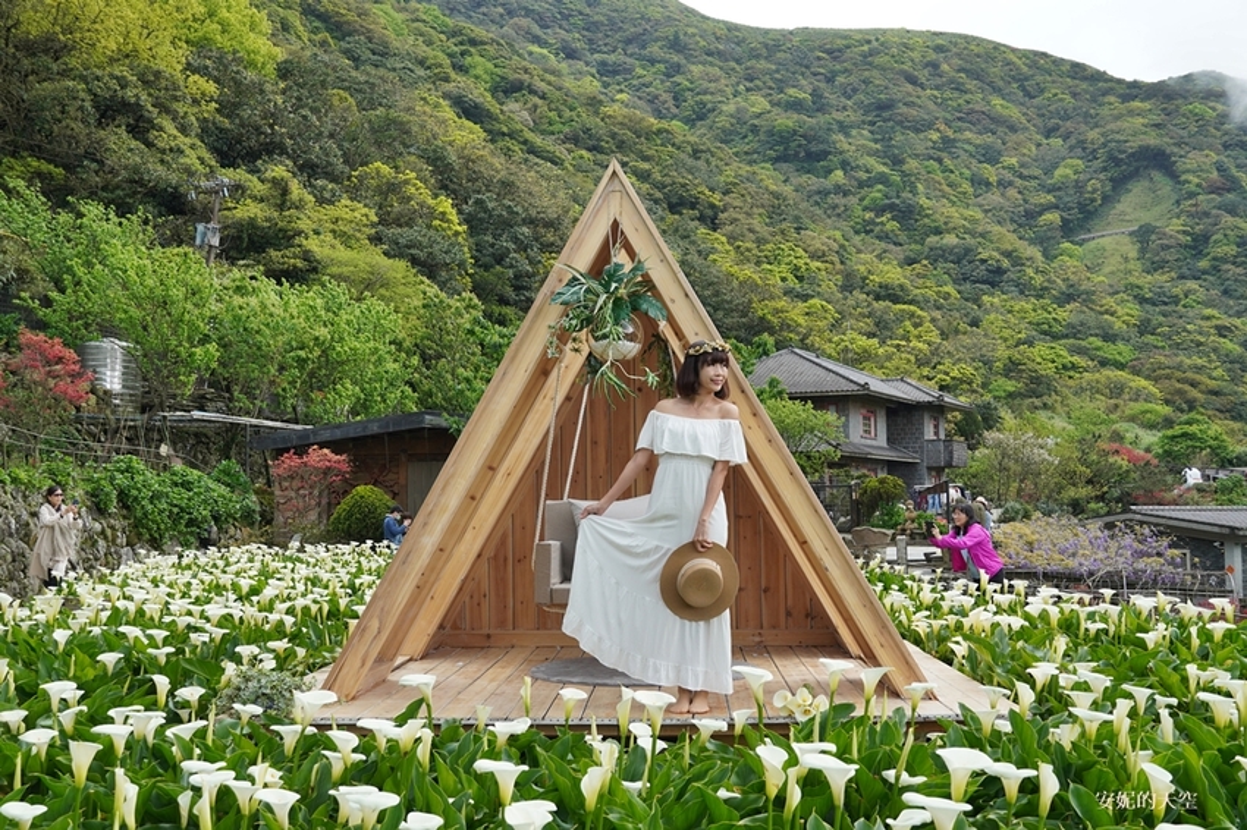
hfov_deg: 49.6
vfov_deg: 34.2
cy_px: 415
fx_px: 1350
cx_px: 624
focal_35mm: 39
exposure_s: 1/320
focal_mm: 26
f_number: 5
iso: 125
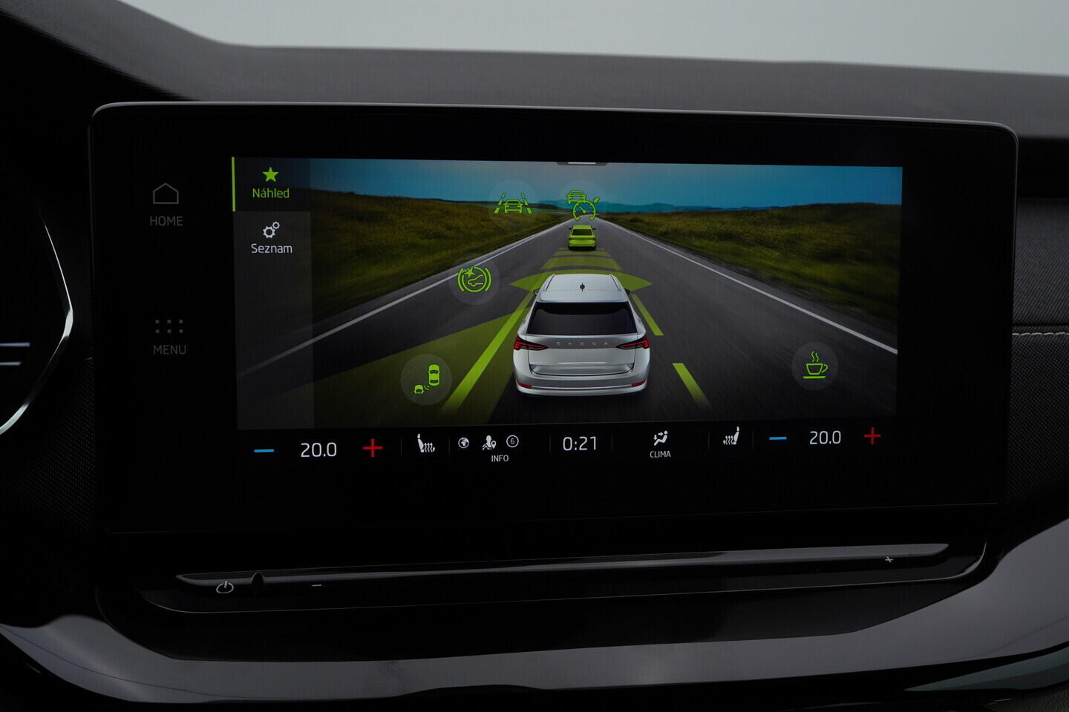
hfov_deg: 53.1
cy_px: 356
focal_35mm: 36
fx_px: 1069
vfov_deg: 36.9
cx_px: 534
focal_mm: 24
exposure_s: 1/100
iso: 125
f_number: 5.6
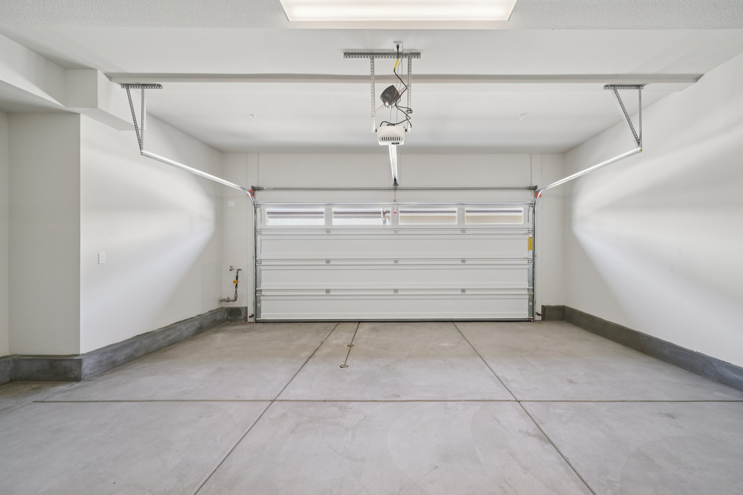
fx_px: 289
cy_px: 248
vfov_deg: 81.2
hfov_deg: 104.3
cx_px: 372
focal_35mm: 14
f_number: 8
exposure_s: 1/25
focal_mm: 14
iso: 400
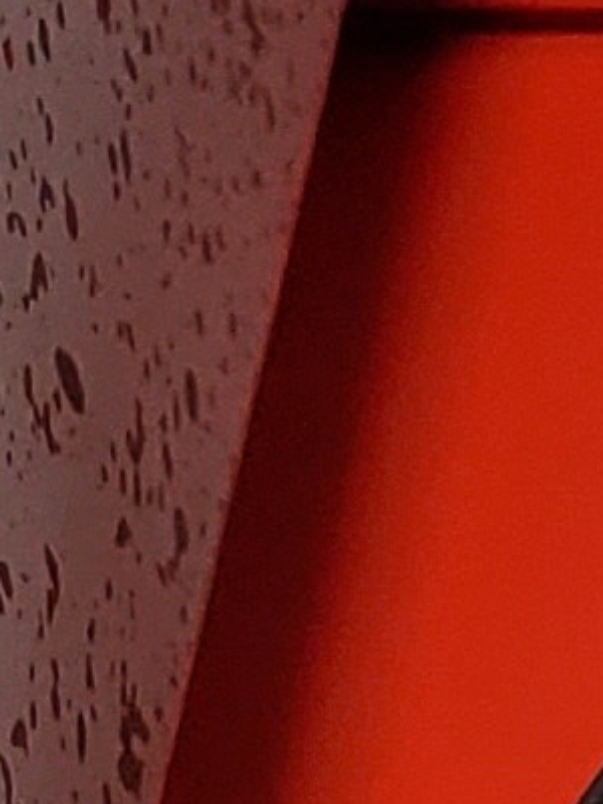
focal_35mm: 262
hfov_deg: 4.4
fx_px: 6085
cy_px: 56
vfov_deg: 7.5
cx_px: 3632
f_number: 1.5
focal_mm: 4.3
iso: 50
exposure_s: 1/814
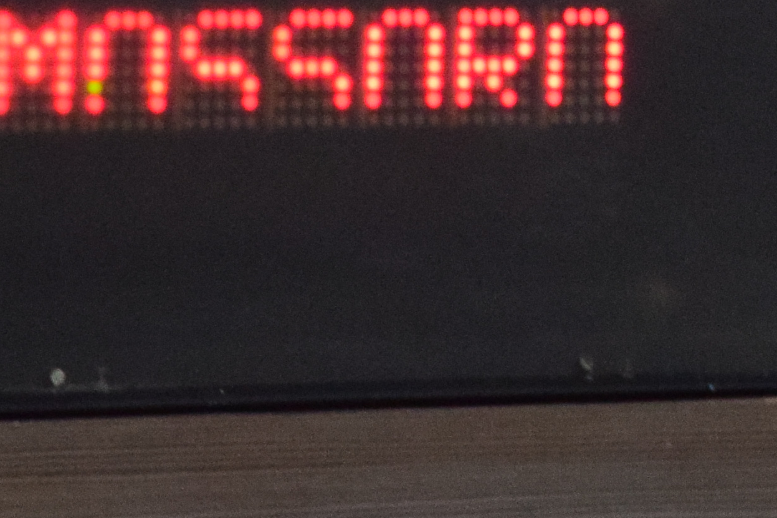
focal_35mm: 794
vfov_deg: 1.7
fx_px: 17134
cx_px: 1145
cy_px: -616
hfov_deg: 2.6
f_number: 5.3
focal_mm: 110
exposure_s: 1/80
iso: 1600
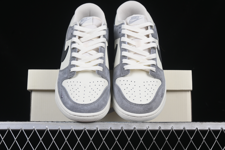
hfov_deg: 27.0
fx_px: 469
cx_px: 112
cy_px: 75
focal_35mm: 75
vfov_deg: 18.2
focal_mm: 50
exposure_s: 1/80
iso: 160
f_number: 8
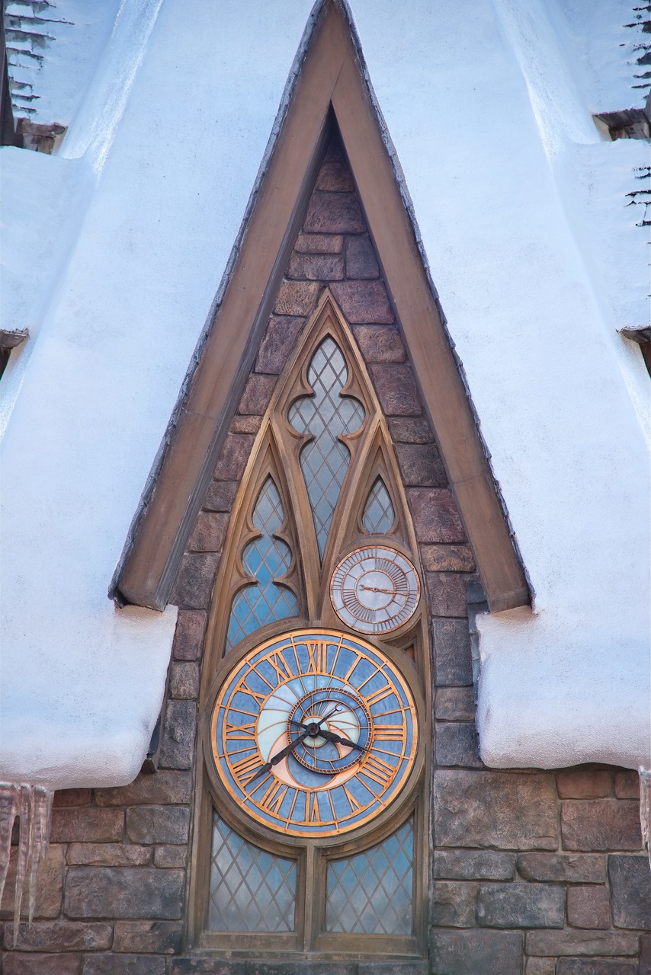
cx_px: 326
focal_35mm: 120
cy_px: 488
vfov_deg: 17.1
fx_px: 3253
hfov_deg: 11.4
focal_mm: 120
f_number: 4
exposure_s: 1/250
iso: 100
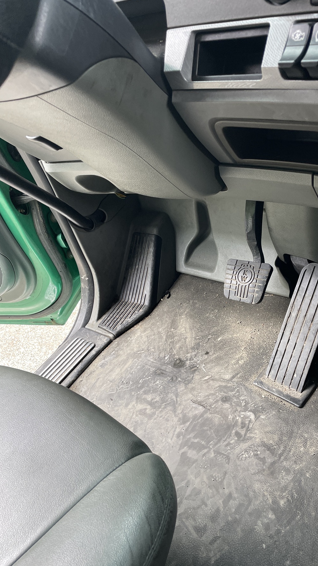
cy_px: 287
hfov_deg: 39.9
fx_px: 435
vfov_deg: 66.1
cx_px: 199
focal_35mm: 29
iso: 80
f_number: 1.6
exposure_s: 1/121
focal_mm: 4.2
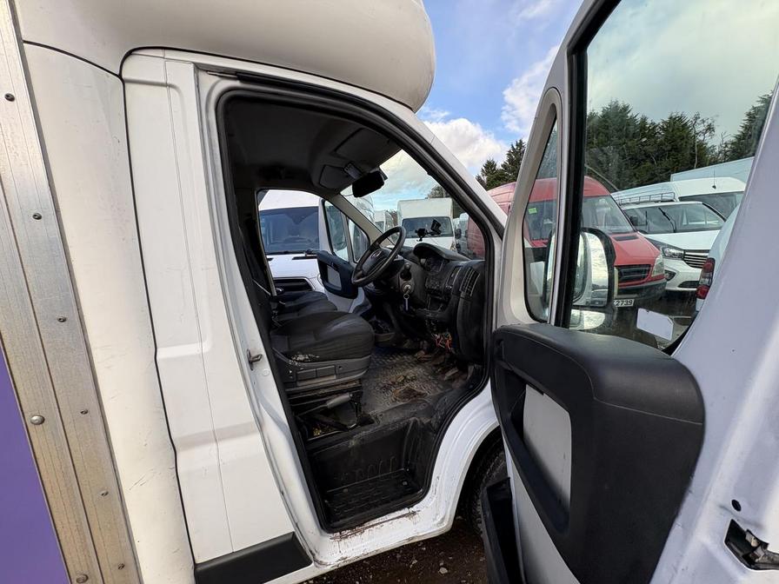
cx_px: 390
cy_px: 292
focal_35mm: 14
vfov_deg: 85.7
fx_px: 315
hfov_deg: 102.1
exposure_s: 1/252
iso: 50
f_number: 2.2
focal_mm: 2.22
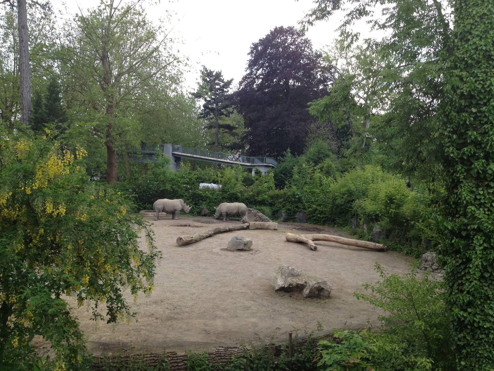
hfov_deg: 52.6
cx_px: 247
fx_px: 499
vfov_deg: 40.7
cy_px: 186
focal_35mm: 35
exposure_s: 1/397
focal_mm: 4.28
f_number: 2.4
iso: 50
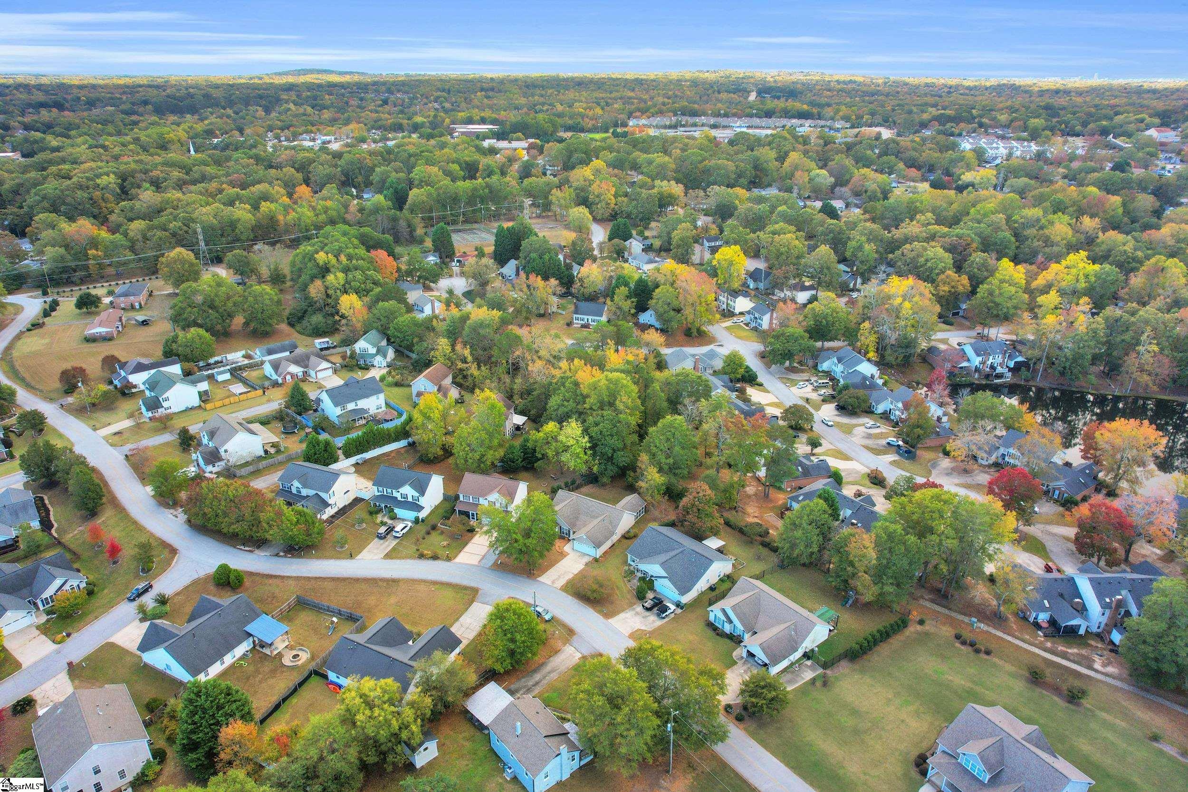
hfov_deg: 78.6
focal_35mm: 22
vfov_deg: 57.2
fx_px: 726
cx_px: 594
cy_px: 396
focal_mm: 8.38
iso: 120
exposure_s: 1/40
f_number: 2.8
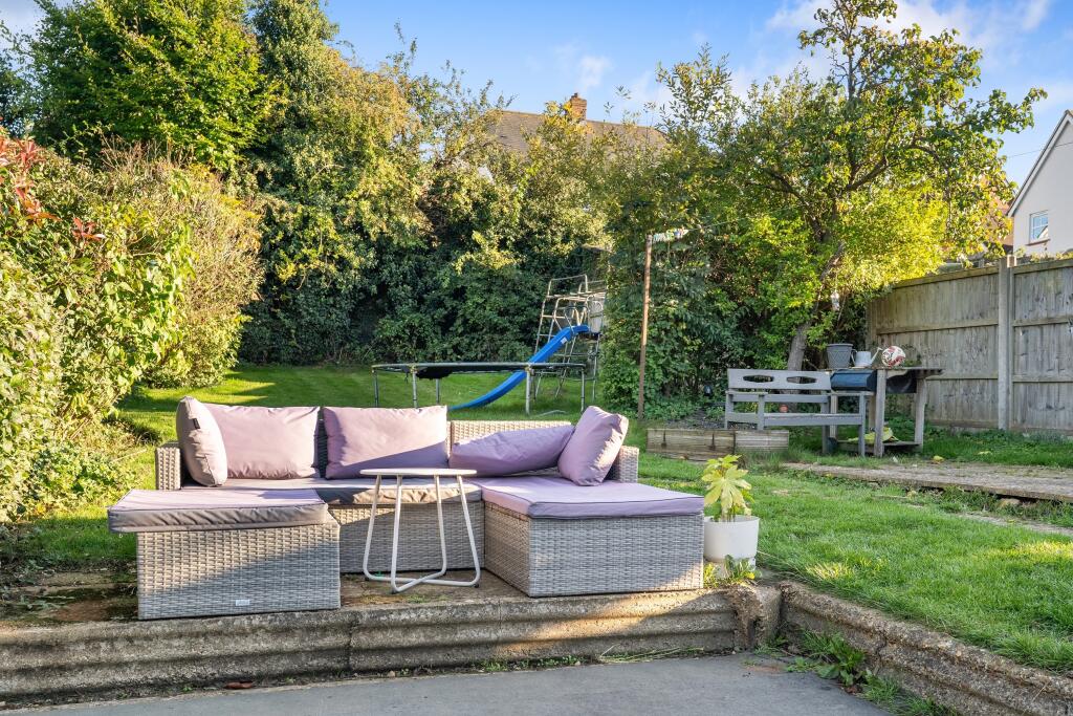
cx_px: 536
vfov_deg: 42.3
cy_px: 358
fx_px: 924
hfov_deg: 60.3
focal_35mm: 31
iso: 320
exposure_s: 1/60
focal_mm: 31
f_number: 8
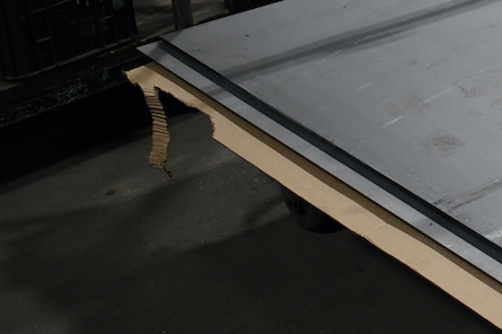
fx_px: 1324
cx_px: 661
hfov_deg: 19.7
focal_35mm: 95
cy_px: 94
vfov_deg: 14.3
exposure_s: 1/125
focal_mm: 22
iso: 1100
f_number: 3.8
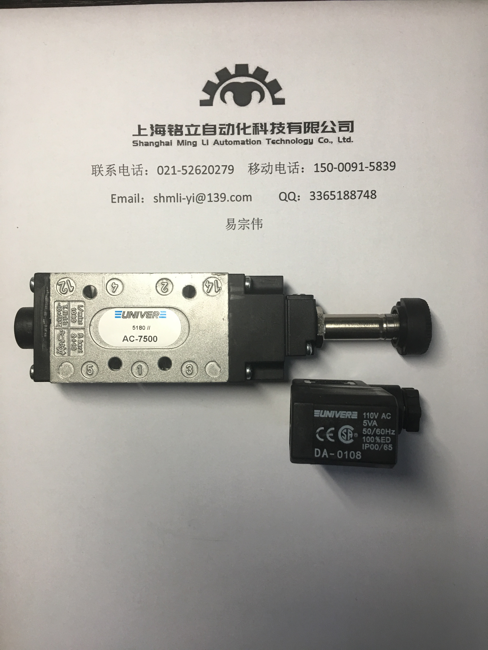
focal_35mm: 29
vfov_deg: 61.7
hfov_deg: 48.2
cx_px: 244
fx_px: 545
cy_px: 325
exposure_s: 1/33
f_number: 2.2
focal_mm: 4.15
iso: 40
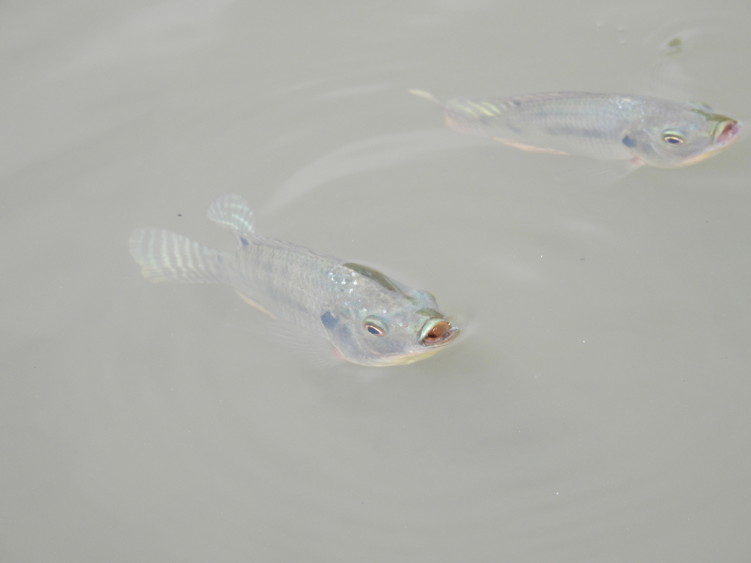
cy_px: 282
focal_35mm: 600
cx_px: 376
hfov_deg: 3.3
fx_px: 13017
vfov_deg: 2.5
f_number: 5
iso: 110
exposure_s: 1/250
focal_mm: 107
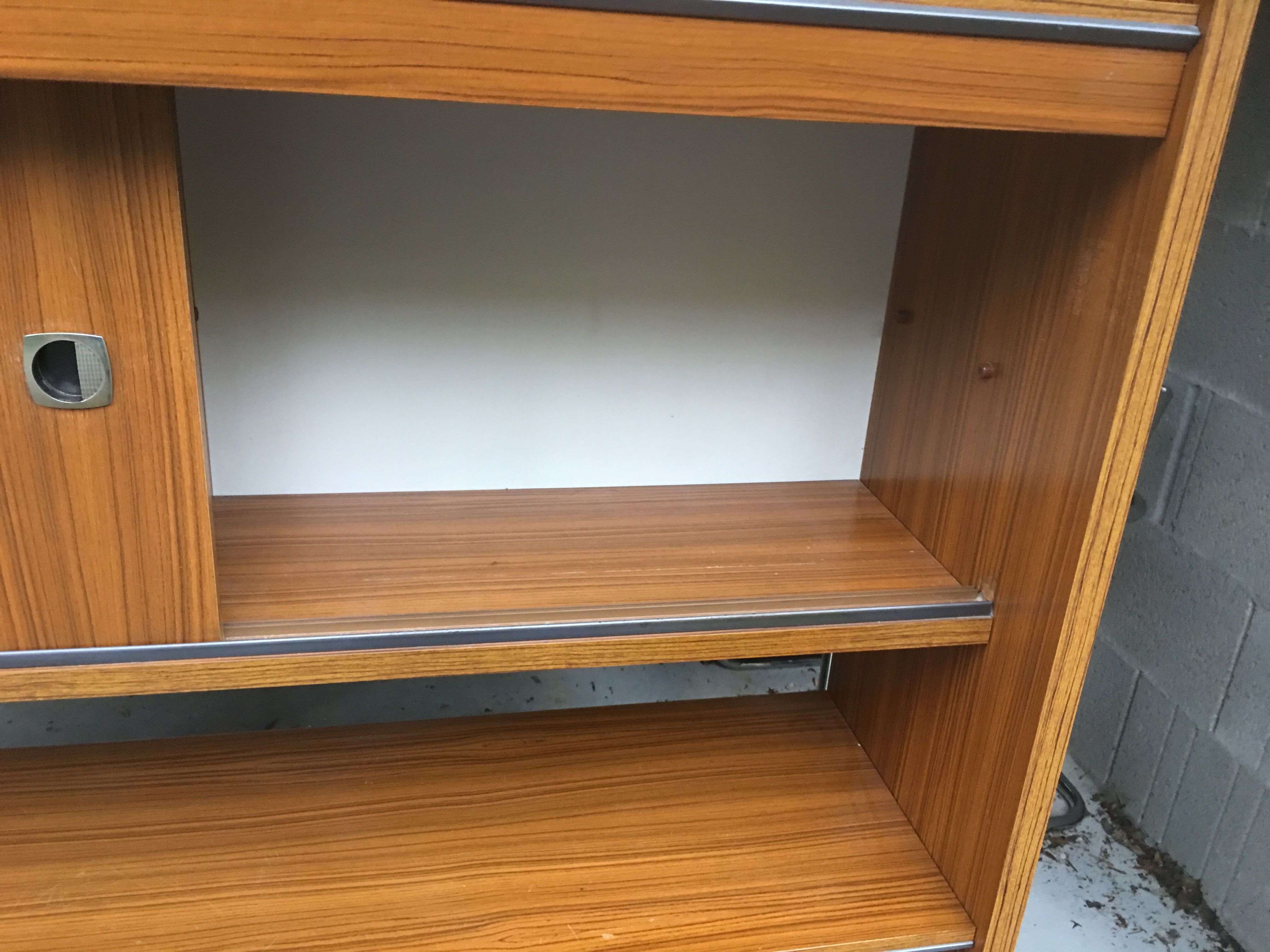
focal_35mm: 29
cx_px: 635
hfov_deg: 61.7
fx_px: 1064
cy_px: 476
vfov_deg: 48.2
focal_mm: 4.15
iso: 100
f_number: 2.2
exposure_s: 1/17
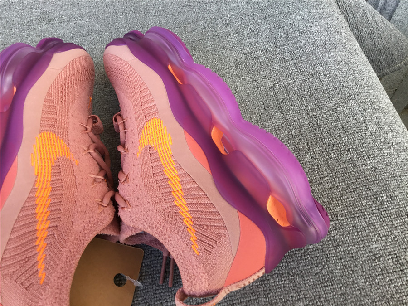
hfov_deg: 58.4
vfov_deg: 45.4
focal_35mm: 31
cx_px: 204
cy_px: 153
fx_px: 365
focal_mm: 3.3
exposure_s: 1/100
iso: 32
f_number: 2.4
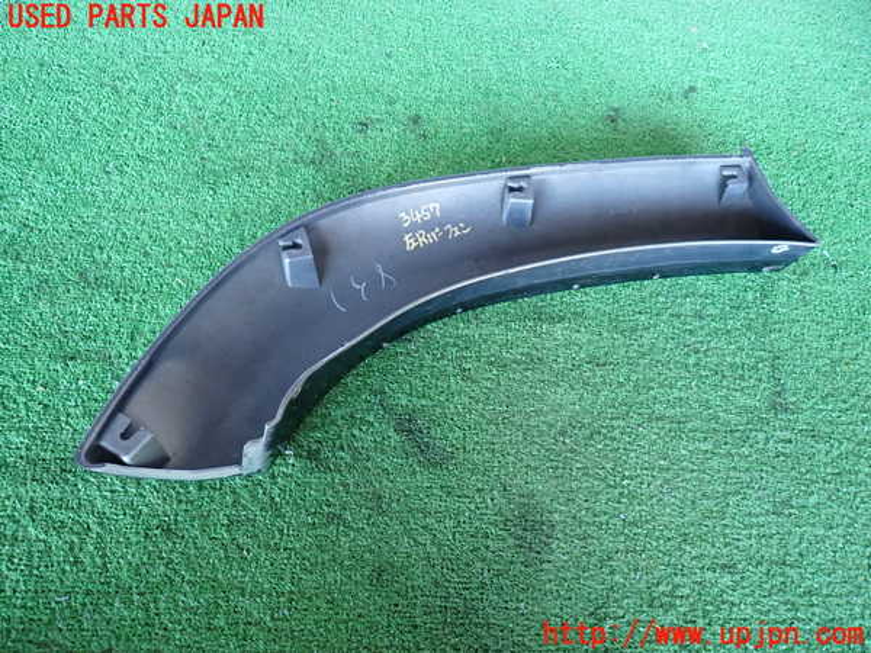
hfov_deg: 69.4
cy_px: 326
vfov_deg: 54.9
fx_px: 629
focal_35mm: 25
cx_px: 436
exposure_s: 1/30
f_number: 2
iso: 320
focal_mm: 4.5
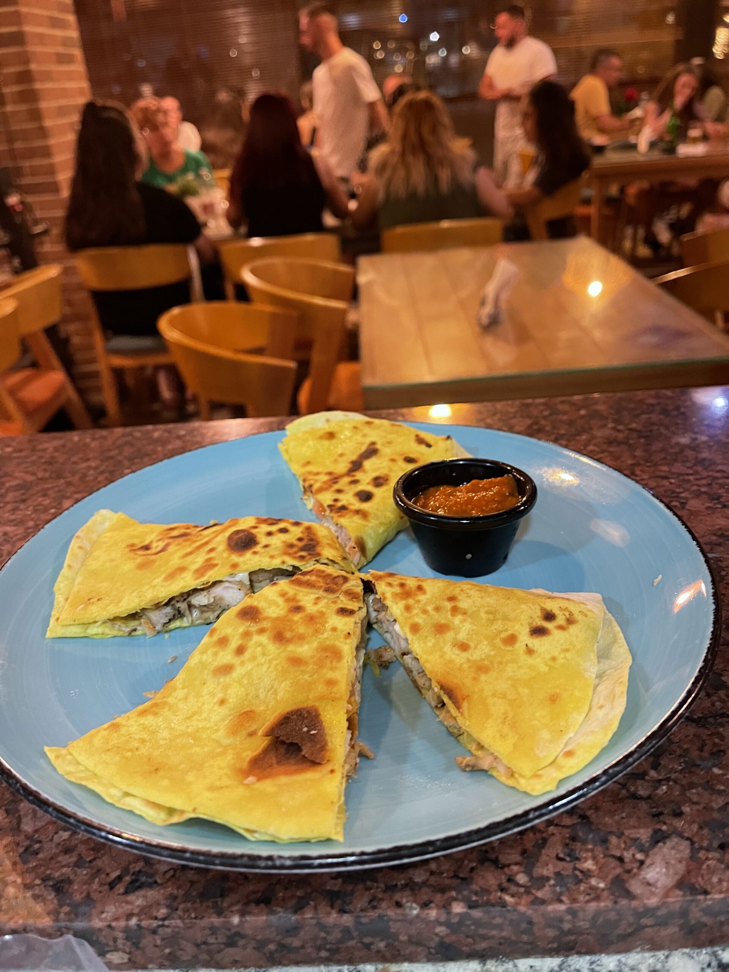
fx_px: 702
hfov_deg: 54.9
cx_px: 364
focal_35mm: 25
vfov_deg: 69.4
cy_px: 486
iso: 500
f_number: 1.6
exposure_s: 1/50
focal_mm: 5.1
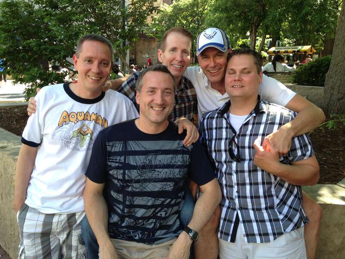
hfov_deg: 55.4
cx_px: 172
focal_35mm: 33
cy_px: 130
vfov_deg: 42.9
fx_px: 329
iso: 50
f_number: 2.4
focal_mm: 4.12
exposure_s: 1/129
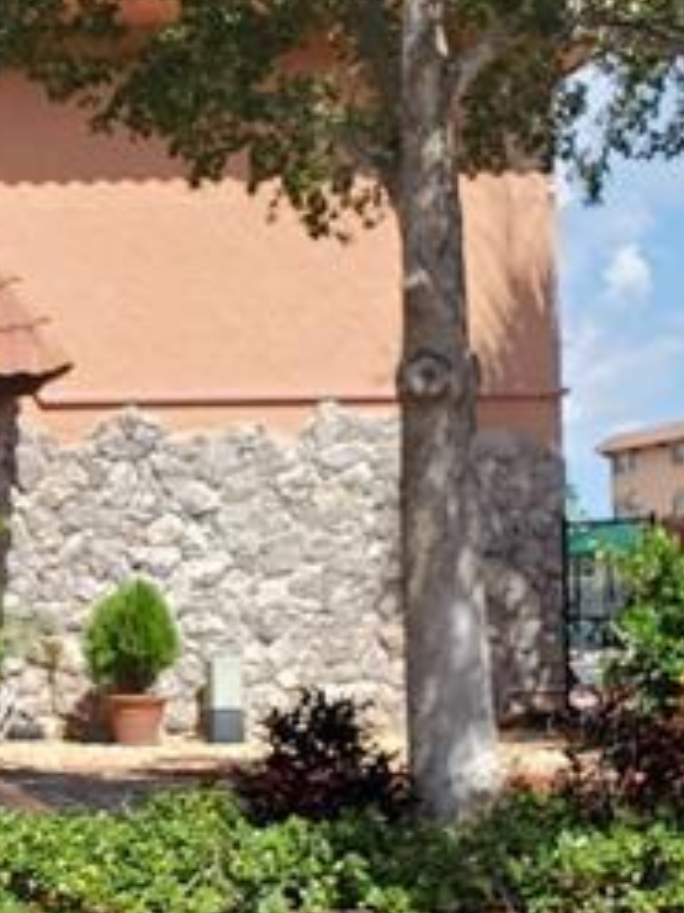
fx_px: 2136
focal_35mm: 81
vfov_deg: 24.1
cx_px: -292
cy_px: 506
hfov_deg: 16.8
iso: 50
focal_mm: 4.3
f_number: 2.4
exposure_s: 1/1136
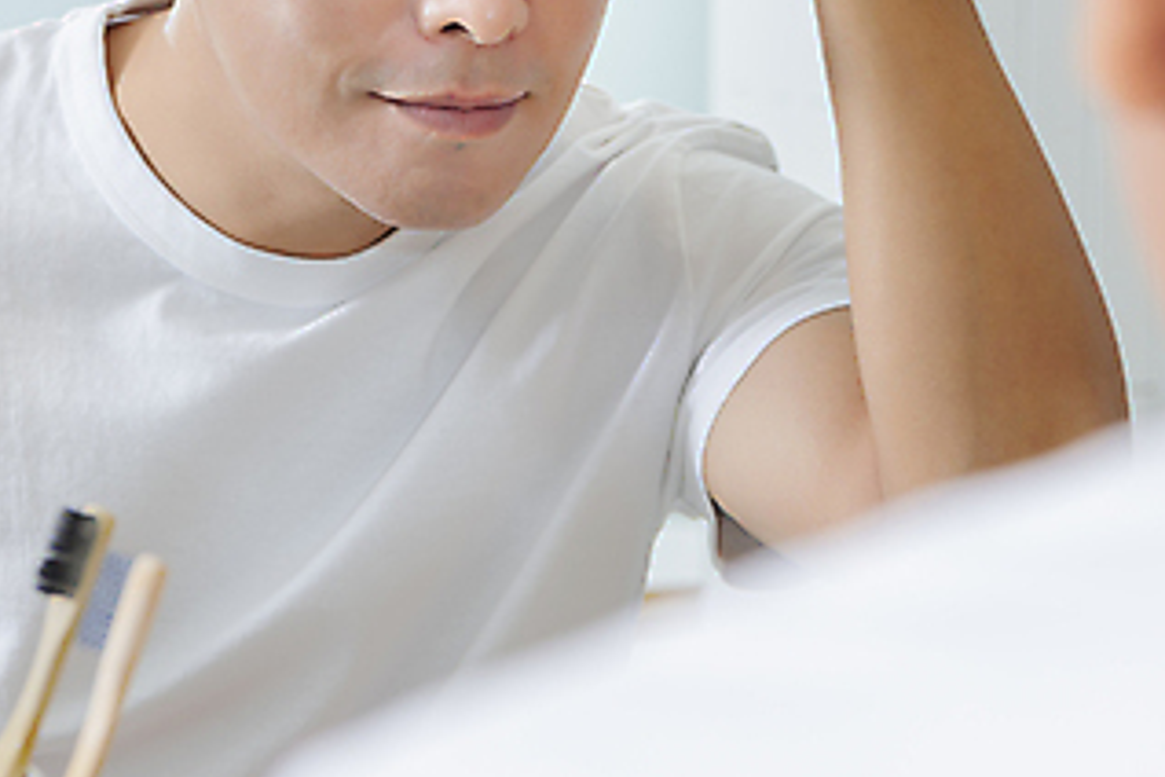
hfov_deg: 15.5
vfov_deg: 10.3
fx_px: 4271
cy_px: 70
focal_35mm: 132
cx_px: 568
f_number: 5.6
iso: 100
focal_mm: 70
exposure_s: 1/125
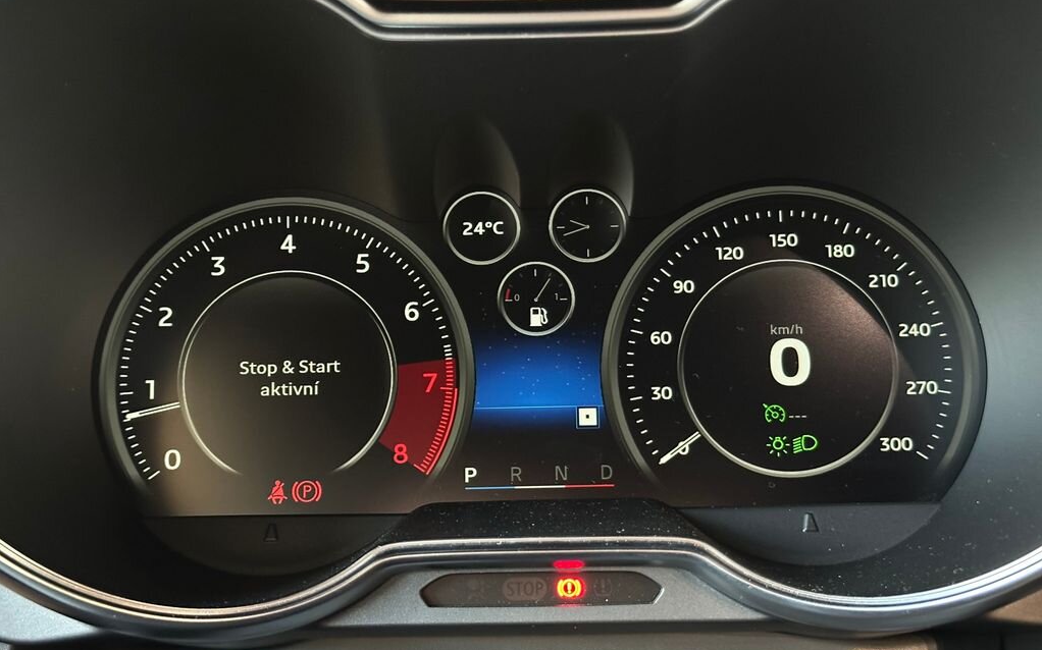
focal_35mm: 51
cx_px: 521
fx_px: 1448
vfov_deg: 25.3
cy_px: 338
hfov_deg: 39.6
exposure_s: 1/25
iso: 500
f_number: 1.78
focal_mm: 6.86
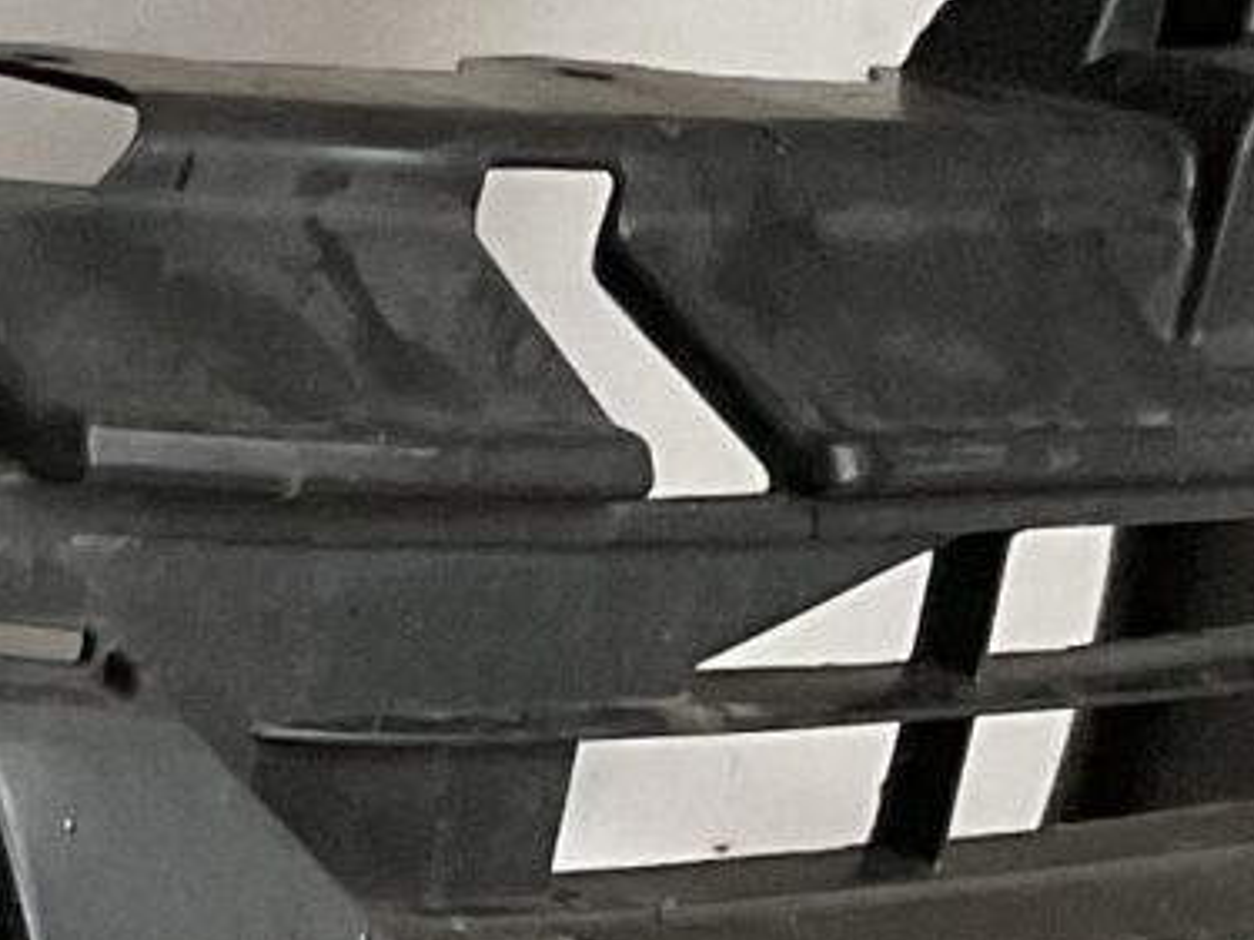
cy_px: 1522
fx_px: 7170
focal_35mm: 198
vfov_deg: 7.3
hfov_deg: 9.0
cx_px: -1822
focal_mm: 3
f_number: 1.8
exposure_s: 1/50
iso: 100
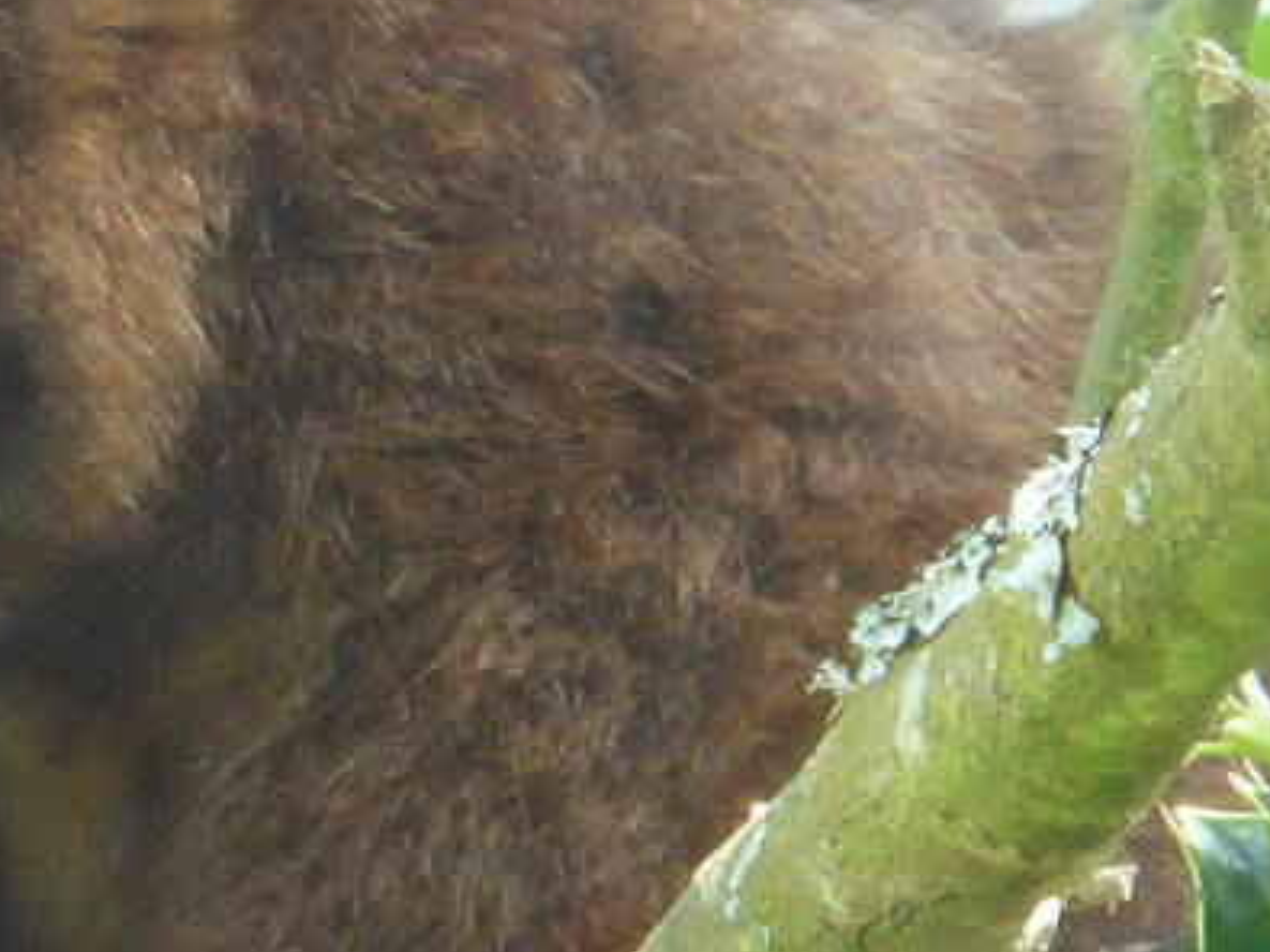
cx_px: -1010
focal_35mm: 956
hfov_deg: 2.1
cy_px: 232
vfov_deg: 1.6
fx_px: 35063
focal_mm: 38.2
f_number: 5.6
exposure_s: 1/80
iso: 400
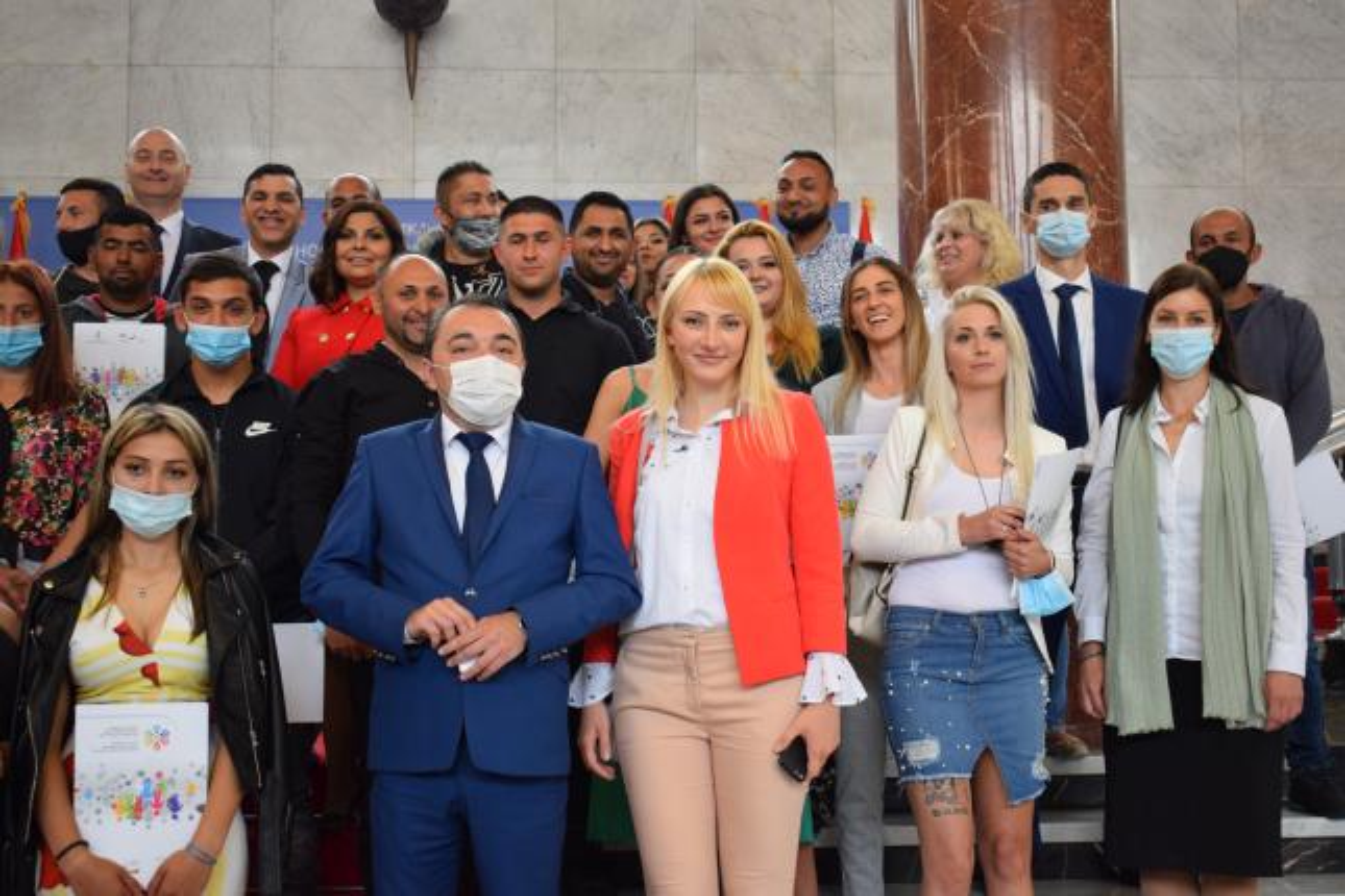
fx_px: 1793
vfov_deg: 28.1
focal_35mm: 48
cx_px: 672
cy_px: 448
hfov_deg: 41.1
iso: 800
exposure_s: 1/60
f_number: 4.5
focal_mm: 32
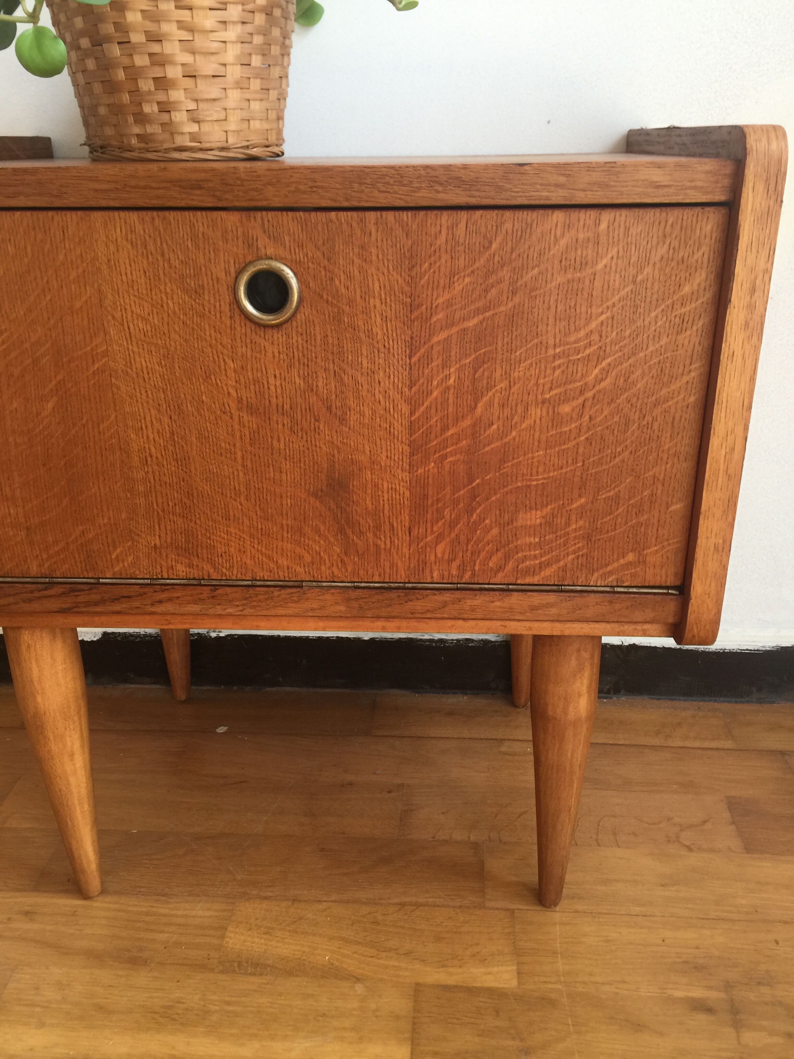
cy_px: 530
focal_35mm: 29
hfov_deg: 48.2
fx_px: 887
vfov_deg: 61.7
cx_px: 397
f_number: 2.2
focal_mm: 4.15
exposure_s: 1/33
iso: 32
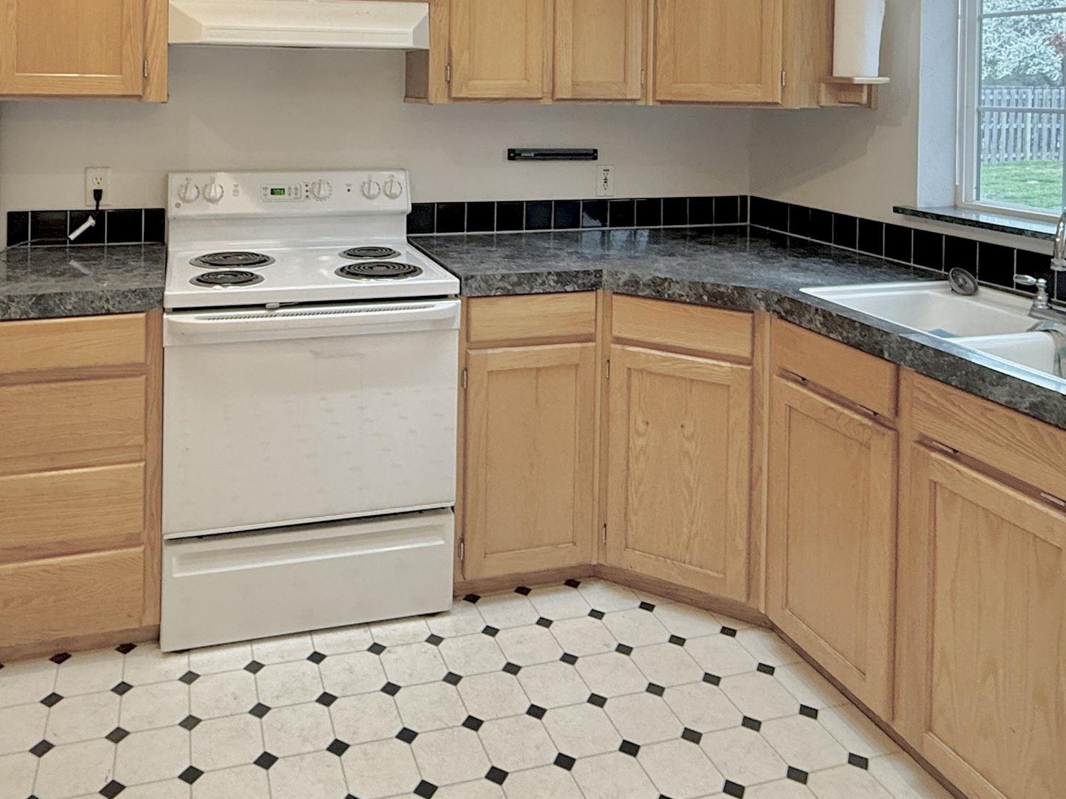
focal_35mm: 29
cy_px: 96
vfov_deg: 44.4
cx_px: 429
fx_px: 893
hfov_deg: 61.2
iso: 250
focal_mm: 2.22
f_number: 2.2
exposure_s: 1/60
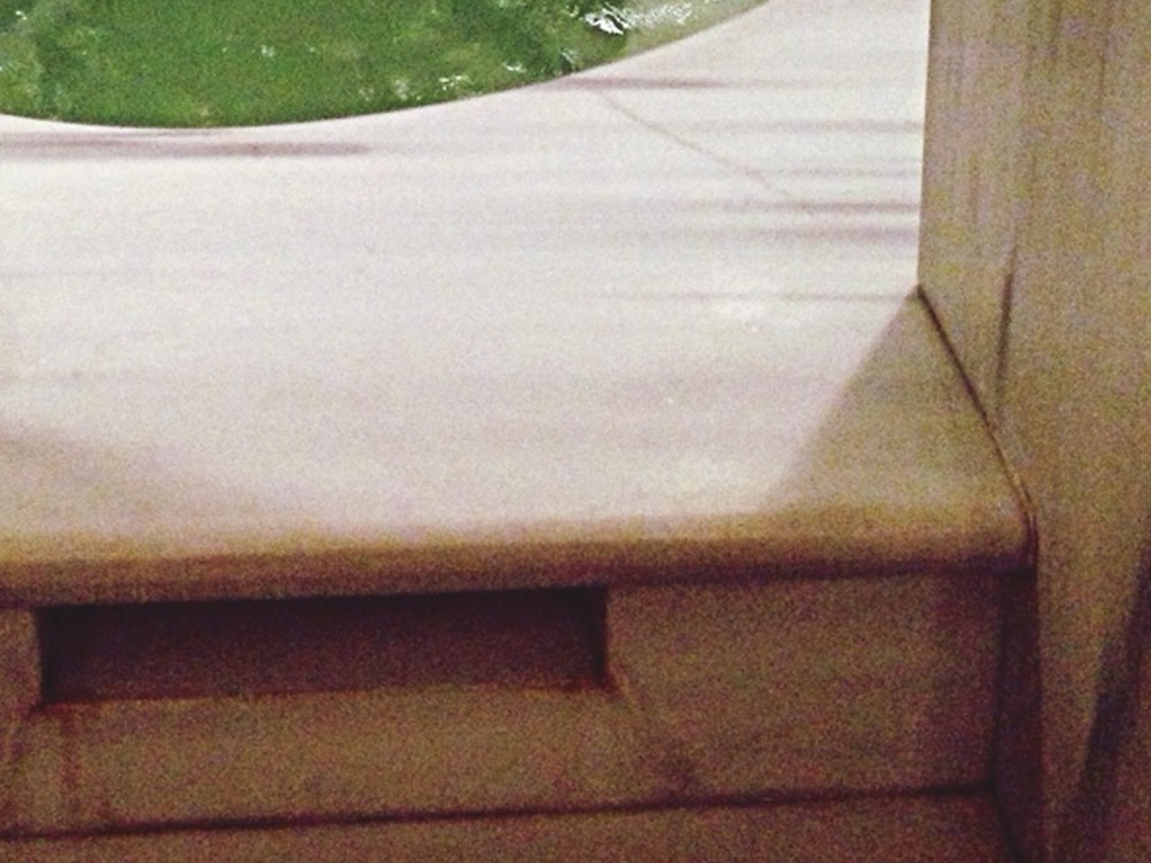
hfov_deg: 28.7
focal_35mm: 67
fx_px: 2227
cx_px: 339
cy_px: -271
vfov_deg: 20.0
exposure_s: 1/15
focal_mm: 4.12
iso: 640
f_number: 2.4
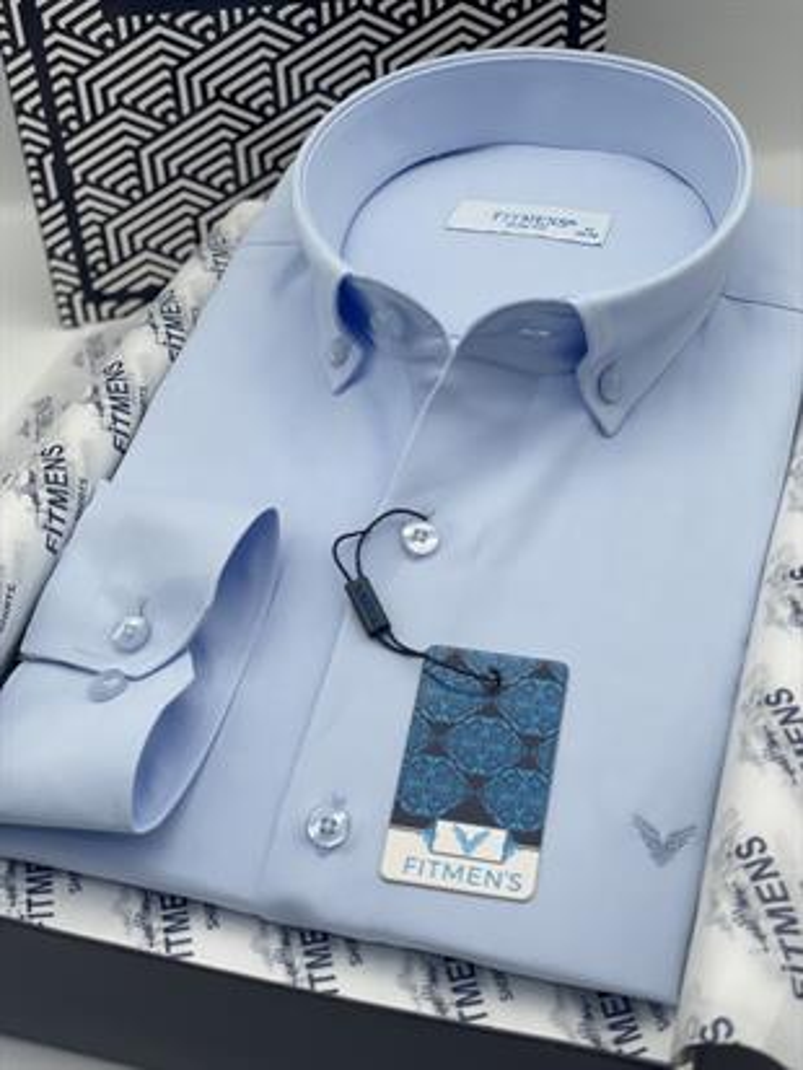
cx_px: 402
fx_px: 1608
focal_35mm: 52
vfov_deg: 36.8
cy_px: 535
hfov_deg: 28.0
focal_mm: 6
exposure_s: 1/239
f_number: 2
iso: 32
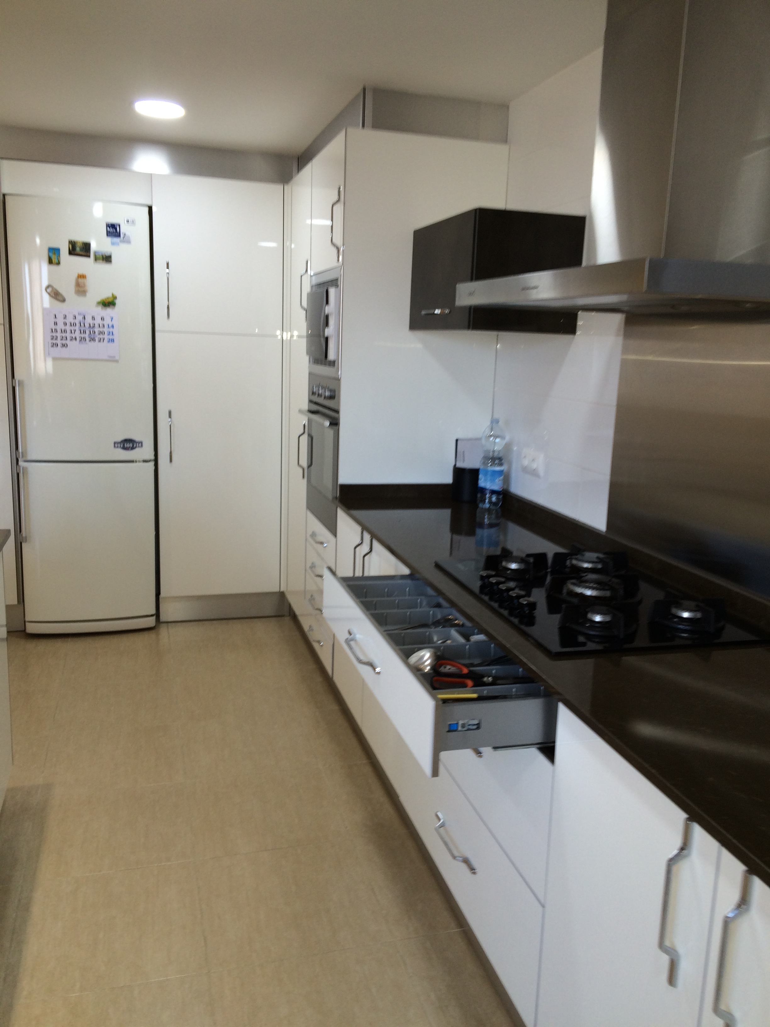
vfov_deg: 61.7
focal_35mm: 29
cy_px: 514
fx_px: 860
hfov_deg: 48.2
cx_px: 385
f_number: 2.2
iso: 32
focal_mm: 4.15
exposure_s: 1/38
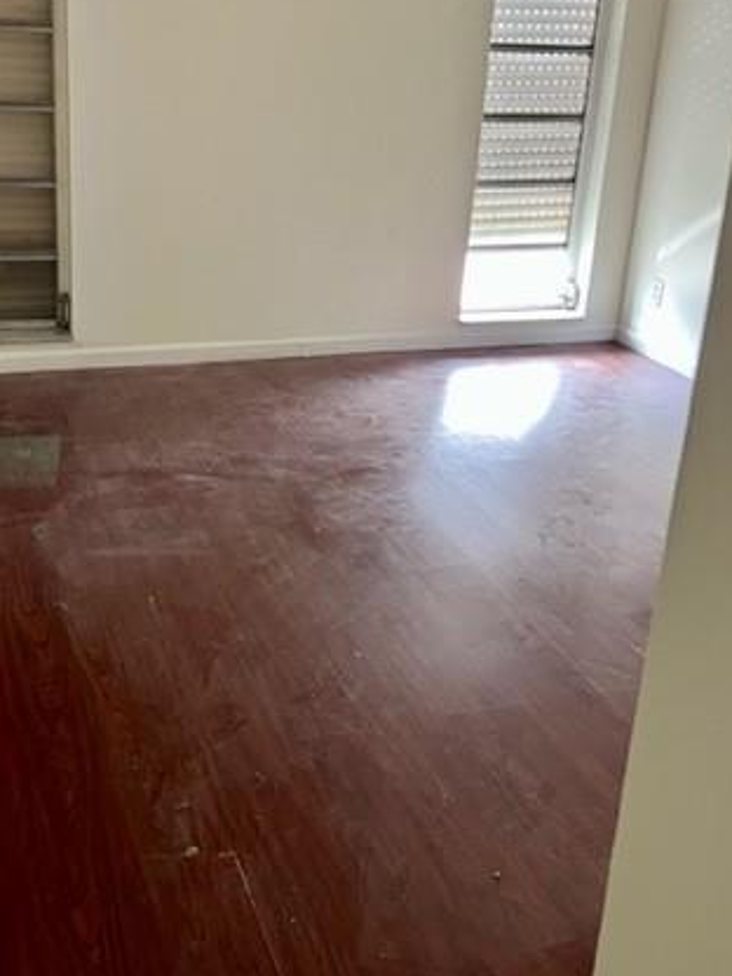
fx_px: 1128
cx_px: 256
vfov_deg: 46.5
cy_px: 378
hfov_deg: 35.7
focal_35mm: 40
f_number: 1.5
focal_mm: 5.7
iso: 250
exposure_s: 1/60
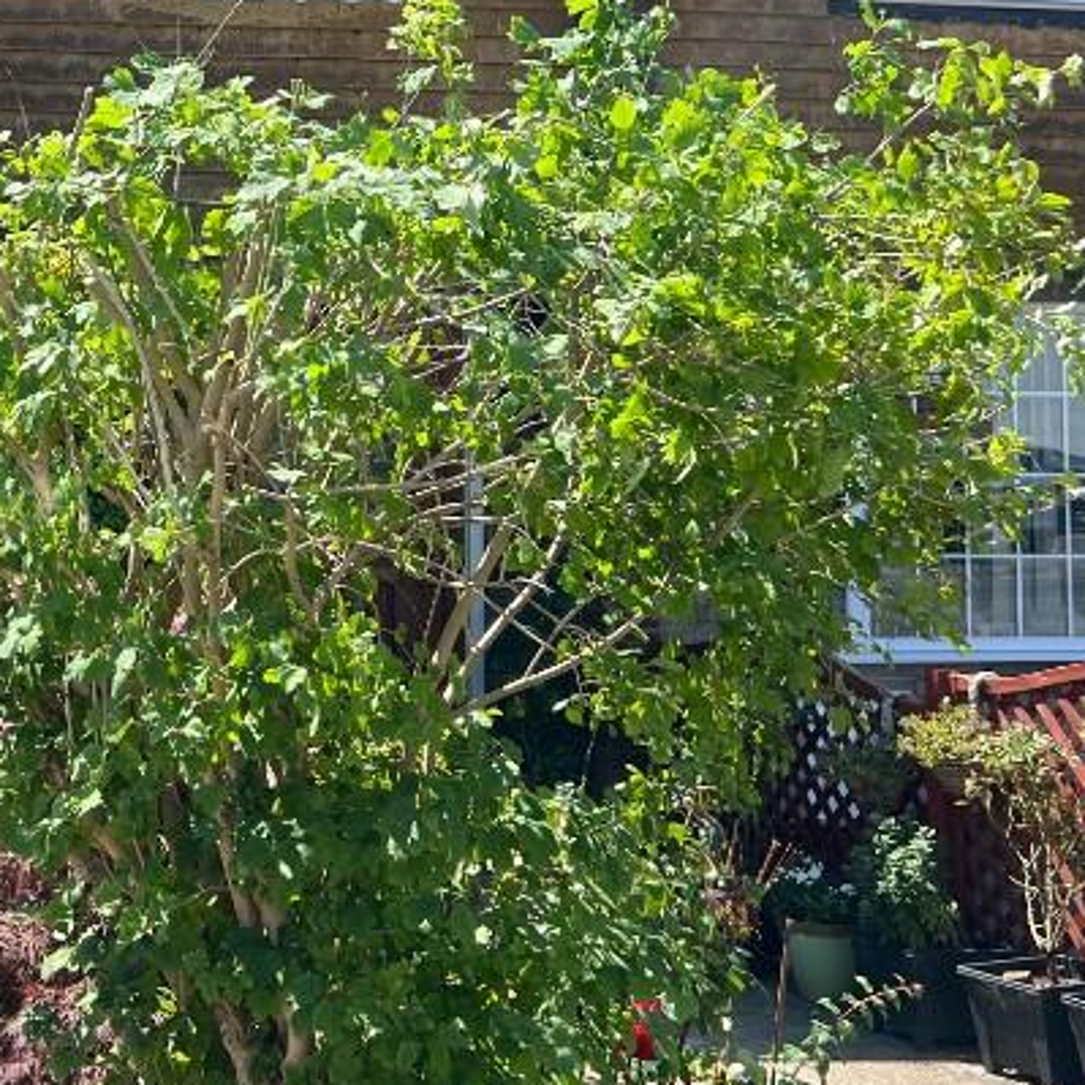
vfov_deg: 28.7
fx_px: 2092
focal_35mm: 59
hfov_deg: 27.0
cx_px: -63
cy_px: 275
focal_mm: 5.7
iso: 50
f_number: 1.5
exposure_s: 1/1531
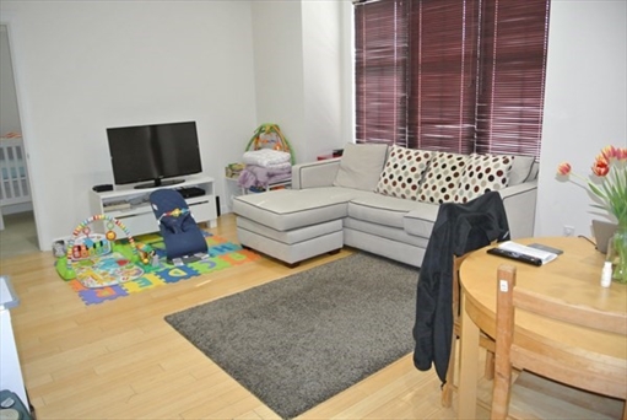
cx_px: 314
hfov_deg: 67.3
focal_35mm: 27
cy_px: 210
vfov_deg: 48.0
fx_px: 471
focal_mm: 10
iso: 900
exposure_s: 1/60
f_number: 3.5
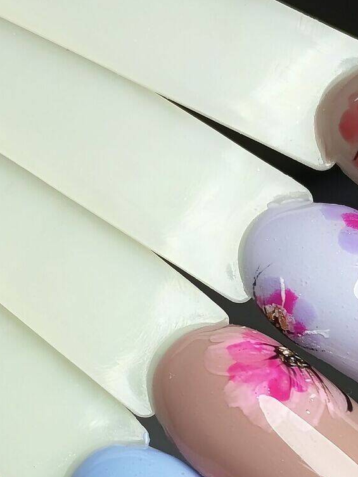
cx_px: 275
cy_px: 454
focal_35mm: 153
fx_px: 2109
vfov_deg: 12.8
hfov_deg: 9.7
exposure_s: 1/100
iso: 50
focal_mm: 5.27
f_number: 1.7
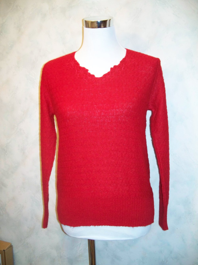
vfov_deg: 50.1
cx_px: 99
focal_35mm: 37
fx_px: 282
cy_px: 132
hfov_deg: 38.7
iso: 400
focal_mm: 7.8
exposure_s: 1/60
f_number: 2.8
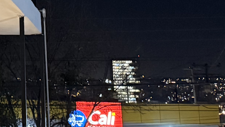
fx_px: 728
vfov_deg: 9.5
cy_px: -87
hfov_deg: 16.2
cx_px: -100
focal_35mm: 122
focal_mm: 6.76
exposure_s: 1/40
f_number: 1.78
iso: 800
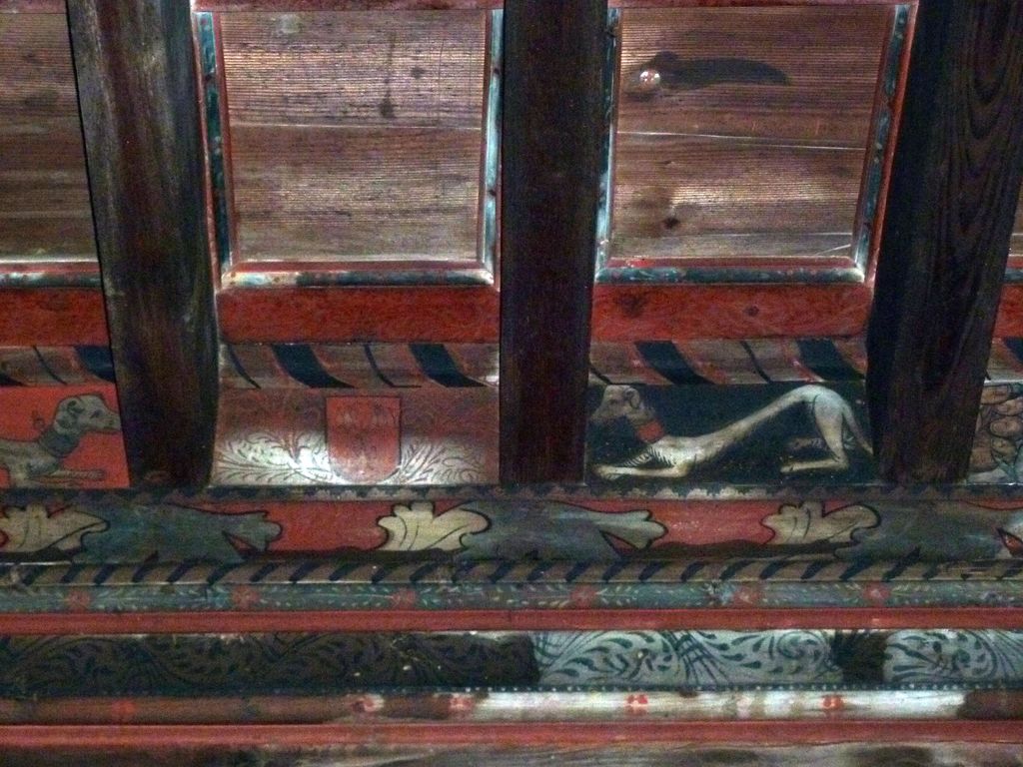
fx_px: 3517
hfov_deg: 16.6
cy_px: 384
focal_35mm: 119
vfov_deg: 12.5
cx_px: 512
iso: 400
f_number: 4.4
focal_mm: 19.5
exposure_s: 1/80
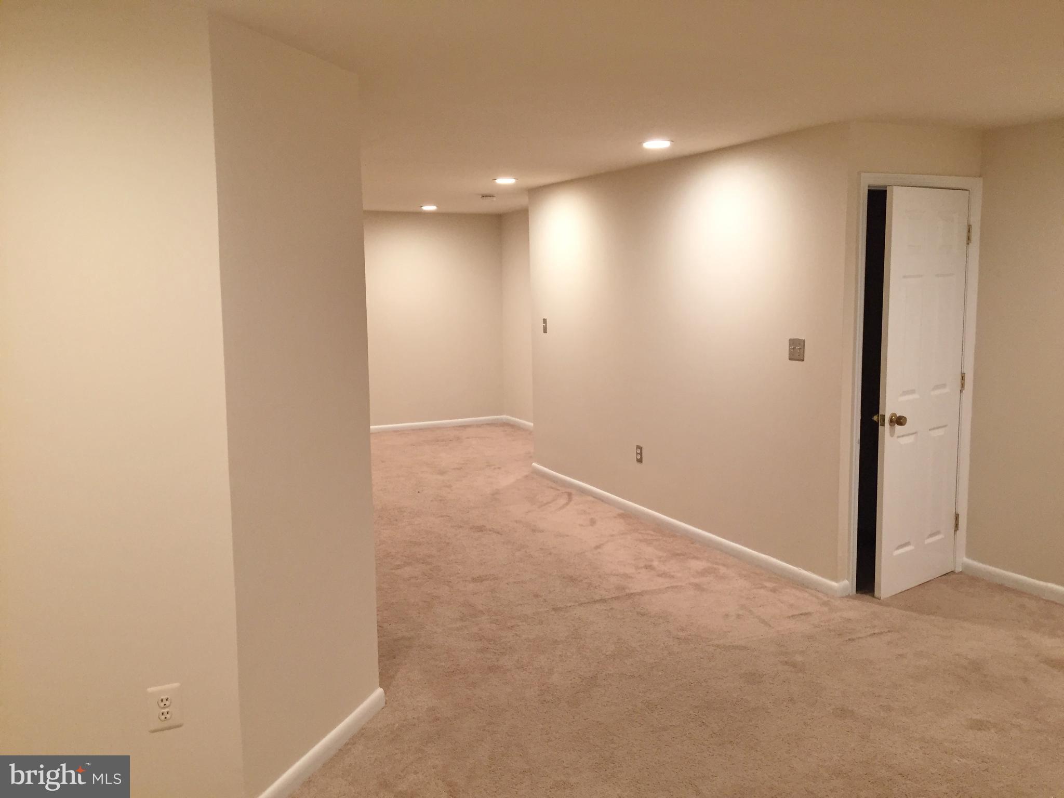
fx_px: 891
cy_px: 399
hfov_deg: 61.7
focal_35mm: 29
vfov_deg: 48.2
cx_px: 532
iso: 50
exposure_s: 1/30
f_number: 2.2
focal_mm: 4.15
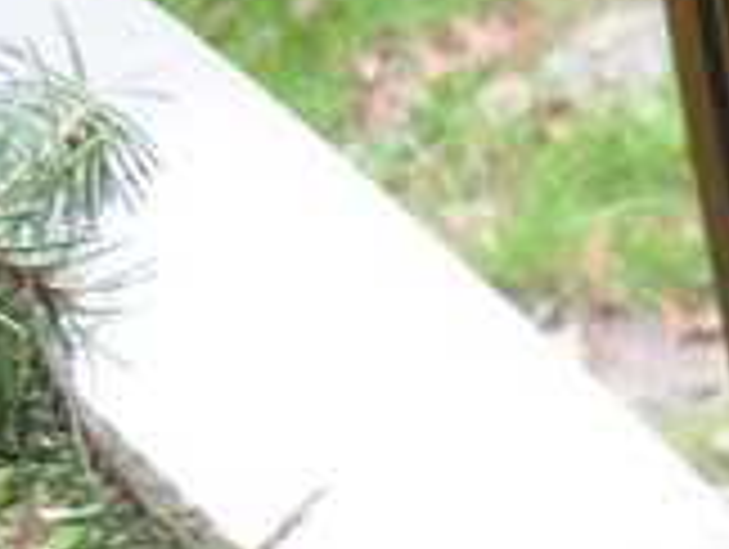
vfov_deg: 10.8
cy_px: 288
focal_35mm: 138
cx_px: 1382
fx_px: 2911
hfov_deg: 12.8
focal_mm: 6.3
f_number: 3.2
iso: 100
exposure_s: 1/45
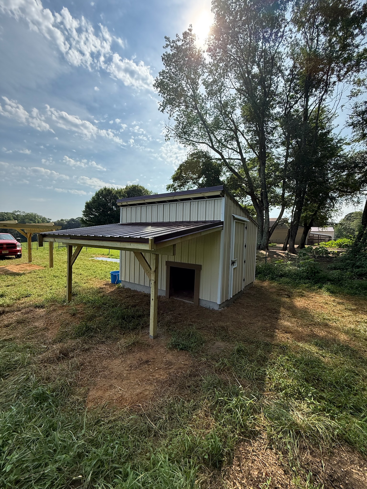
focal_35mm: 14
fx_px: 198
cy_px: 244
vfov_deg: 102.1
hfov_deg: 85.7
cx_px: 184
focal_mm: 2.22
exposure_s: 1/2237
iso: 64
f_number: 2.2
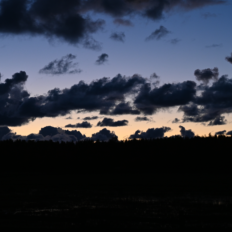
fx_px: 690
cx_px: 25
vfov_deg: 19.1
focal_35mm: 91
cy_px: 95
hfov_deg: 18.8
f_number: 4
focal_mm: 57
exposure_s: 1/100
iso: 560
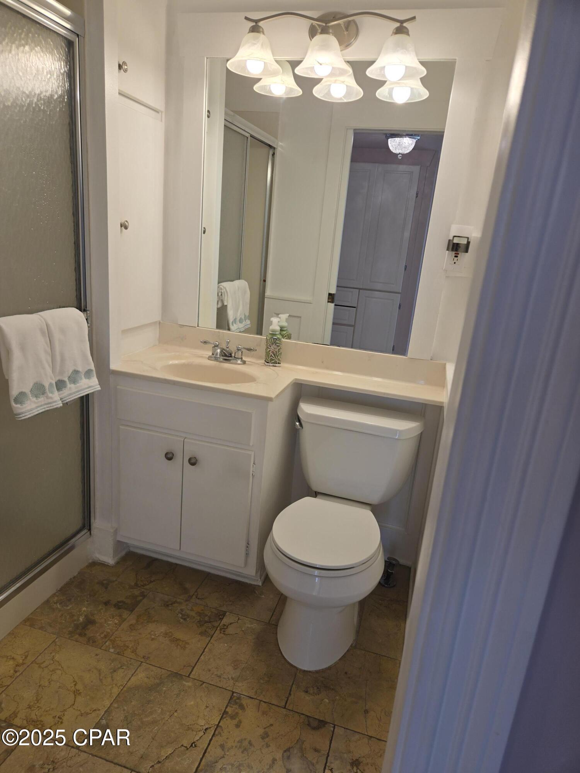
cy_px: 386
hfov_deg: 58.9
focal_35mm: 23
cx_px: 290
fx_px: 514
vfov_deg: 73.9
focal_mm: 5.4
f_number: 1.8
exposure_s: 1/120
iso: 32
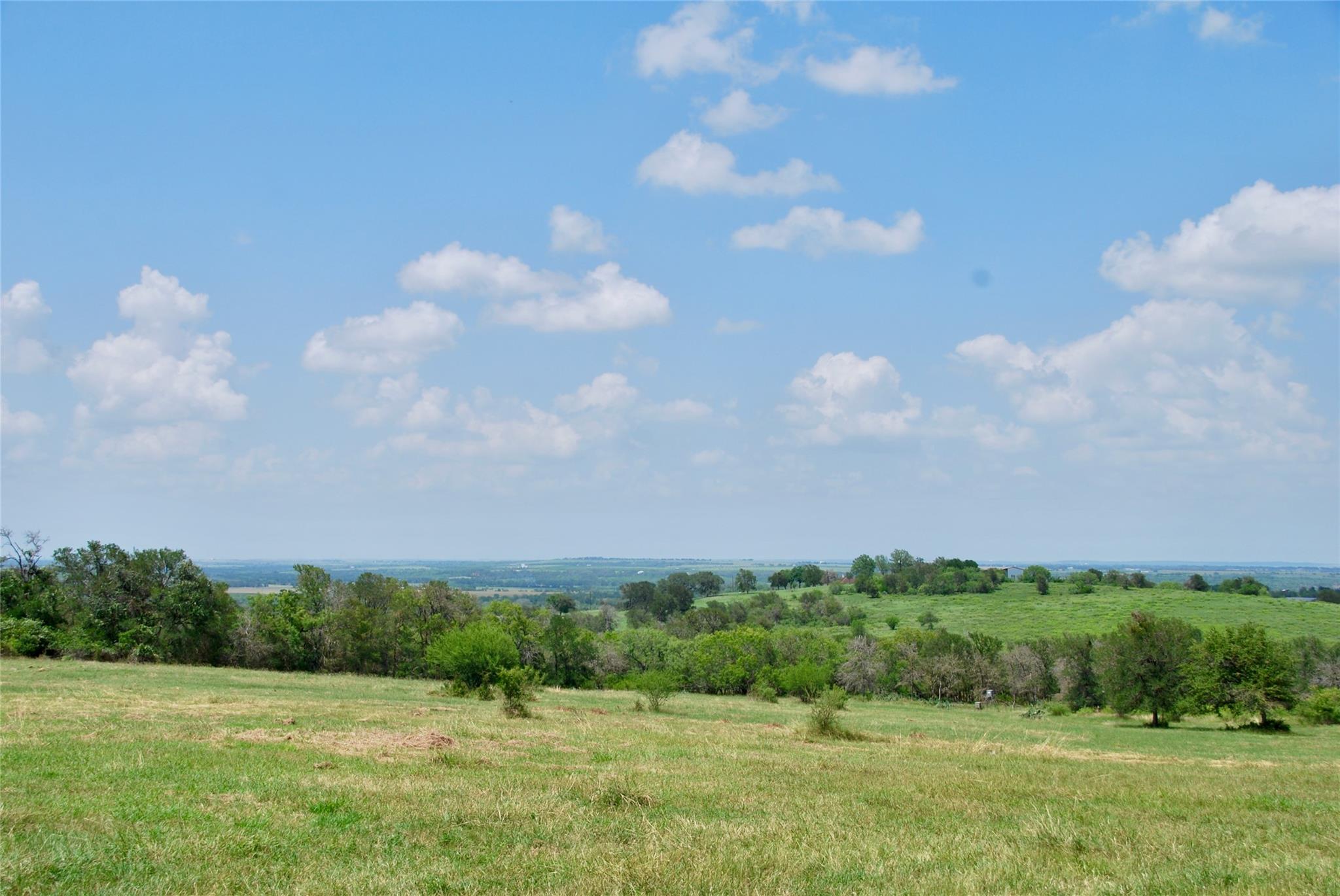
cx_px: 670
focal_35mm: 48
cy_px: 448
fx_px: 1788
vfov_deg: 28.1
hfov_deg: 41.1
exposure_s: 1/320
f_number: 9
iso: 100
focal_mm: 32
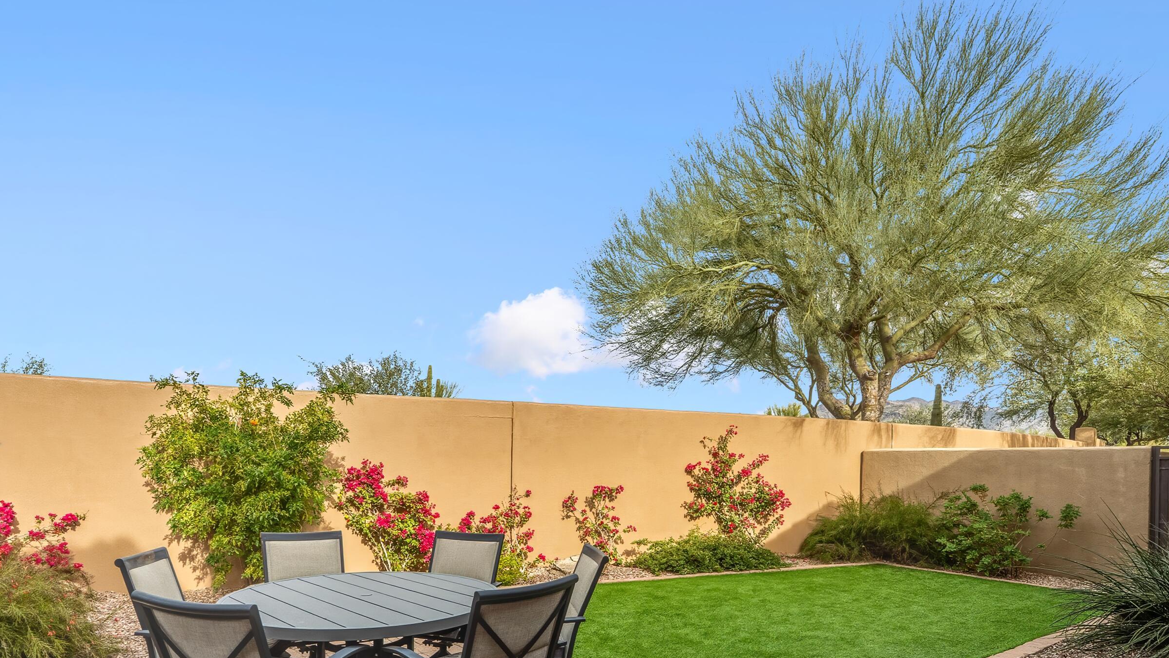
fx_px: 651
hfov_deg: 83.8
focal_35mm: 21
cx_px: 568
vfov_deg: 52.1
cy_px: 463
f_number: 8
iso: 800
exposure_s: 1/5000
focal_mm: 16
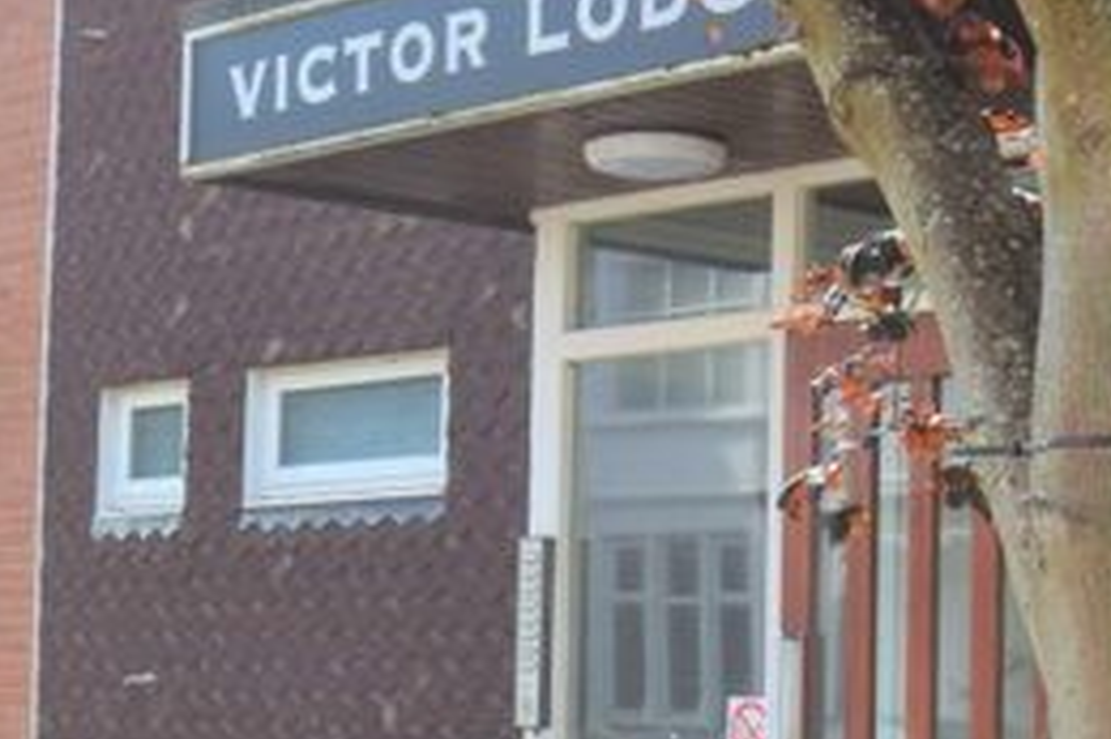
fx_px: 2992
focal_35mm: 97
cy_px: 472
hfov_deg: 20.9
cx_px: 765
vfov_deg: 14.1
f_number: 8
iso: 320
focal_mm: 24
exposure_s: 1/250
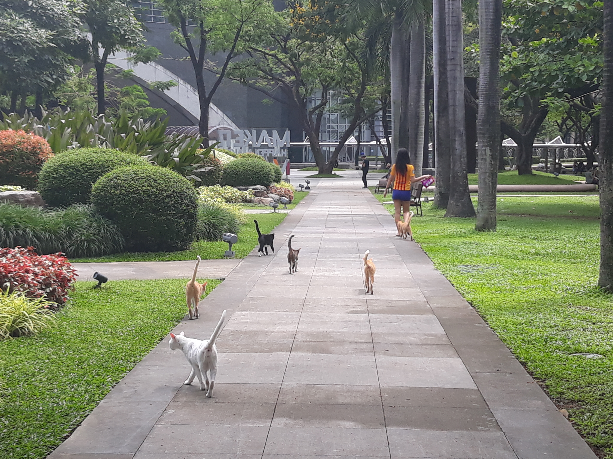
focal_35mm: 32
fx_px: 567
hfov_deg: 56.8
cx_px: 306
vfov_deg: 44.1
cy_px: 212
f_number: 1.7
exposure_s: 1/534
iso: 40
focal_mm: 3.71
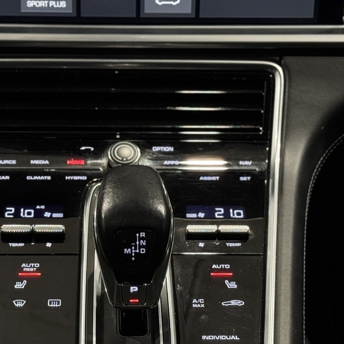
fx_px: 1113
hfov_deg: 17.6
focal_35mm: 99
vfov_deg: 17.5
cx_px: 150
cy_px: 254
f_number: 1.78
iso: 160
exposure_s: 1/50
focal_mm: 6.76
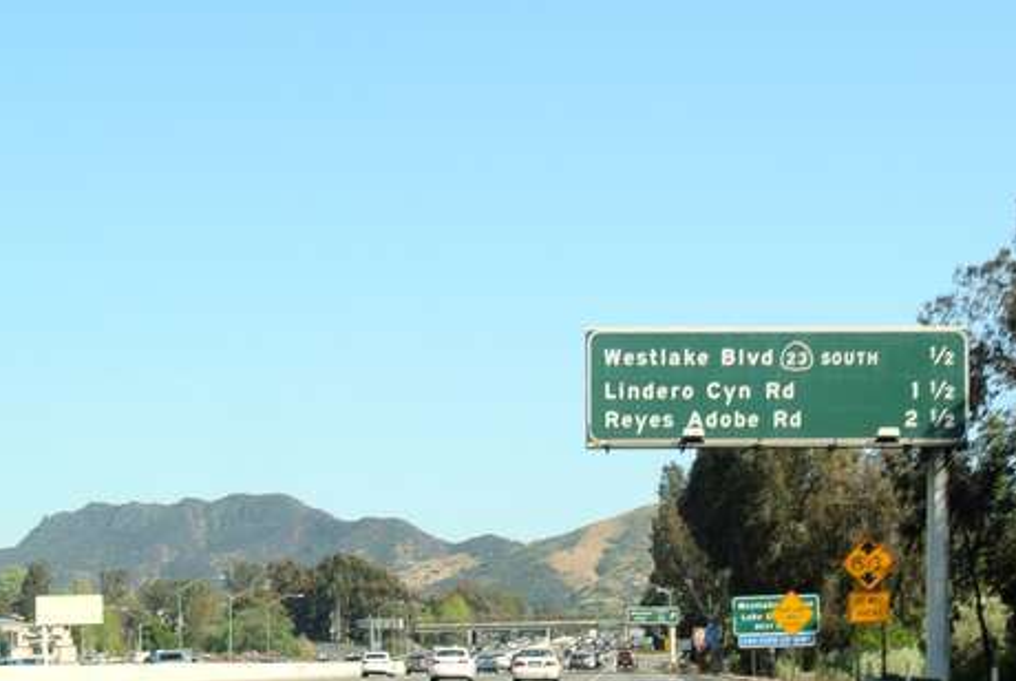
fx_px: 2995
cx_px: 563
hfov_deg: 19.2
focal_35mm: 106
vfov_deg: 12.9
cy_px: 570
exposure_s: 1/125
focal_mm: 22.7
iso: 100
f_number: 8
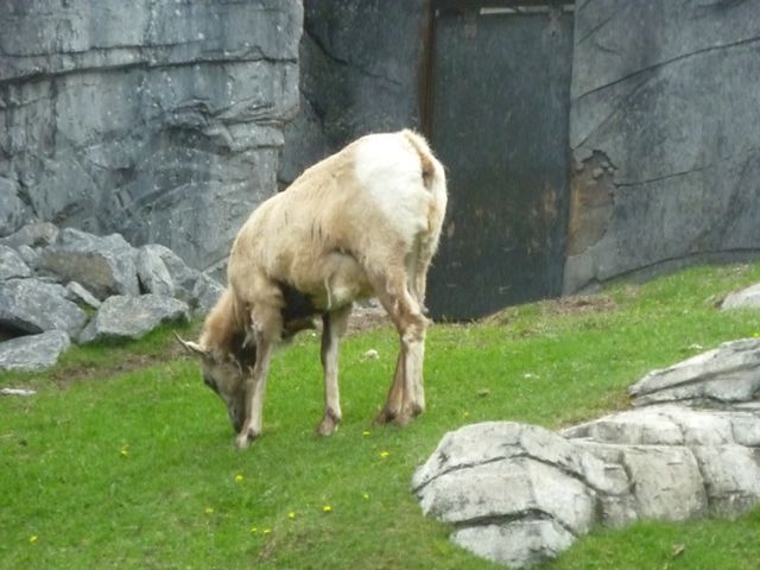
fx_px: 4391
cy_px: 285
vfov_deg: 7.4
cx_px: 380
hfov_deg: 9.9
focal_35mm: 200
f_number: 18
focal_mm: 36
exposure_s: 1/160
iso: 1600
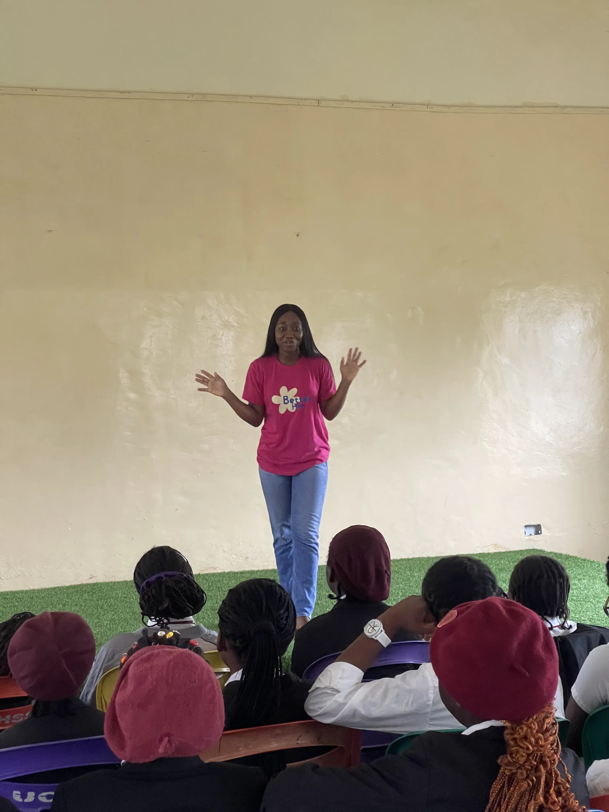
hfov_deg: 22.9
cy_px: 406
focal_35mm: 64
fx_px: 1501
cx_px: 304
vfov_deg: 30.3
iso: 500
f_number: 2.2
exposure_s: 1/60
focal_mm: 7.5
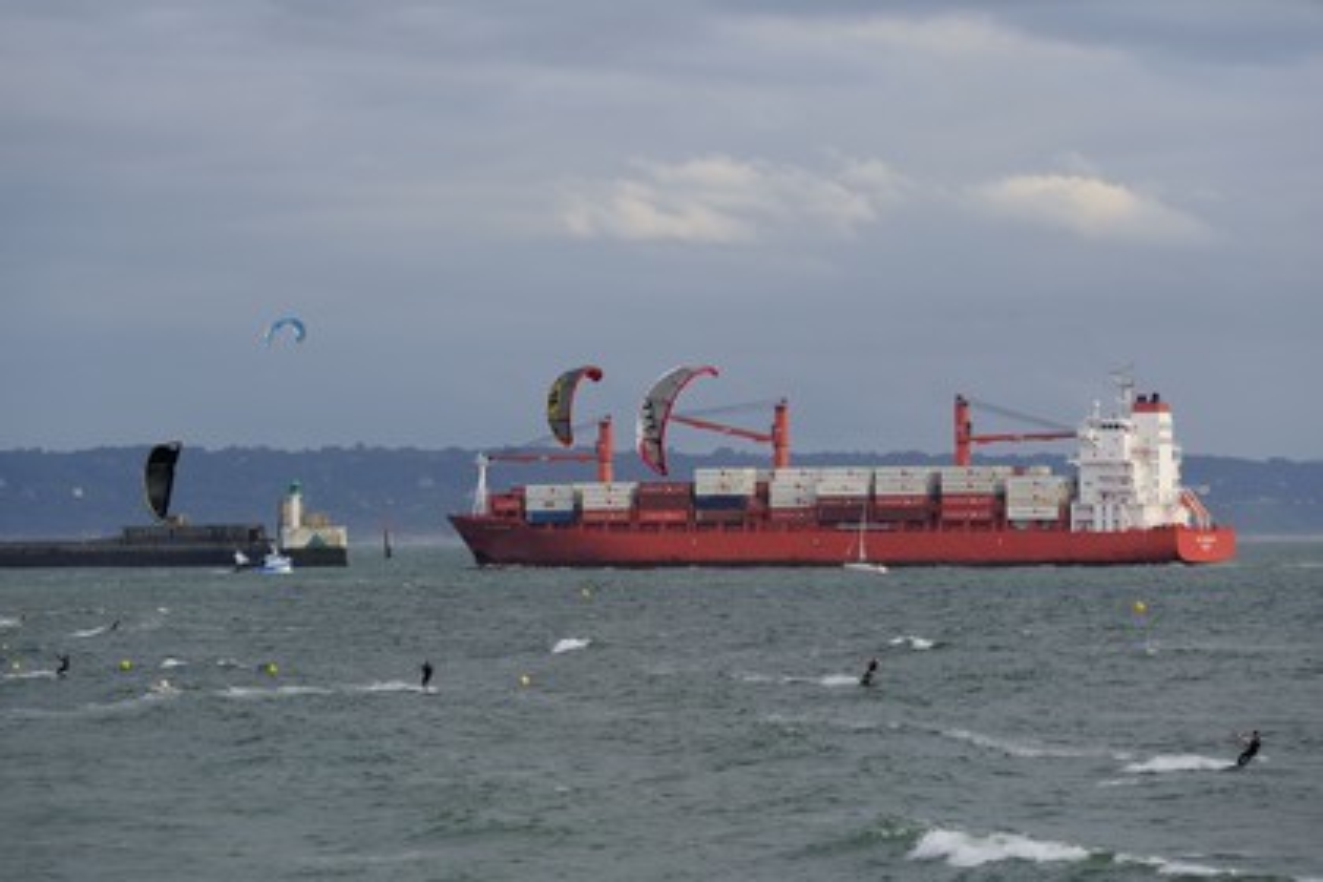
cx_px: 662
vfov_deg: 6.9
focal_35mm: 200
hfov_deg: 10.3
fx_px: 7349
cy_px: 441
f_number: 5.6
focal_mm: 200
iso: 200
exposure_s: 1/320
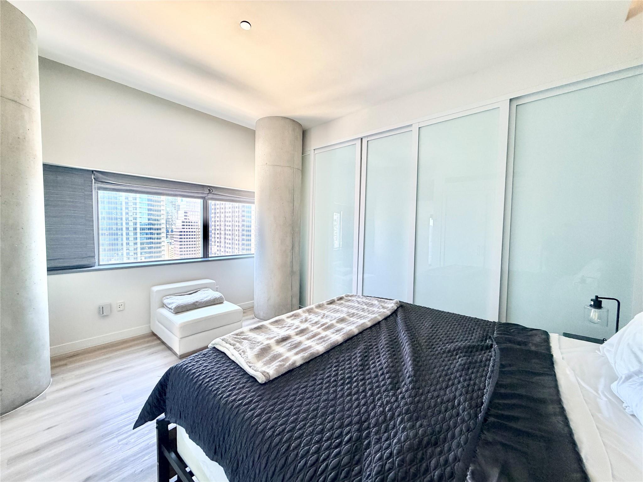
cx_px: 322
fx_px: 260
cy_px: 241
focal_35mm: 14
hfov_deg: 102.1
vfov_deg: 85.7
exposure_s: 1/81
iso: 320
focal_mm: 2.22
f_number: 2.2
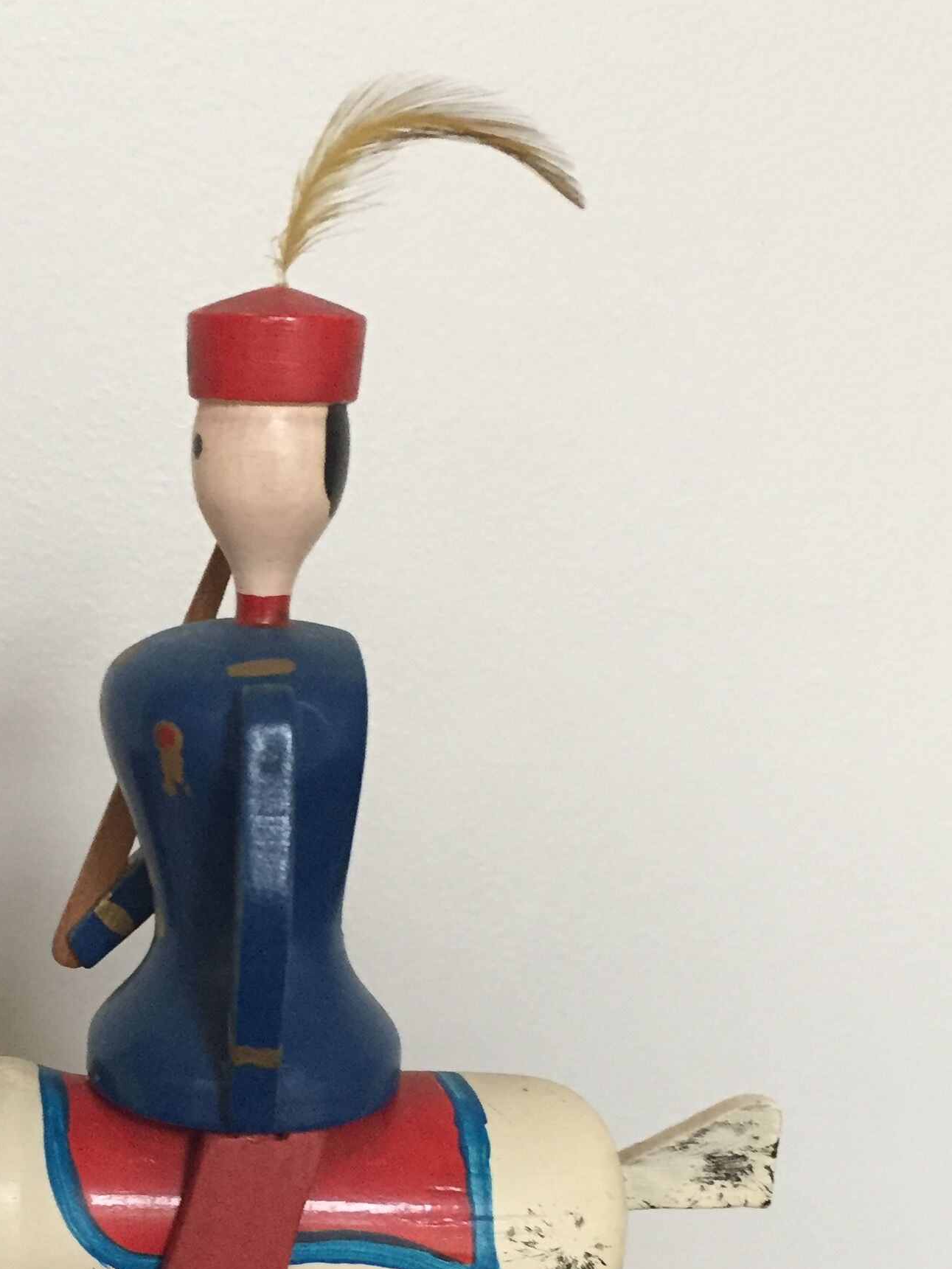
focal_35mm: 55
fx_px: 2017
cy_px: 960
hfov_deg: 25.8
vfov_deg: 34.2
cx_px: 120
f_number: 2.2
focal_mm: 4.15
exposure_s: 1/20
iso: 250
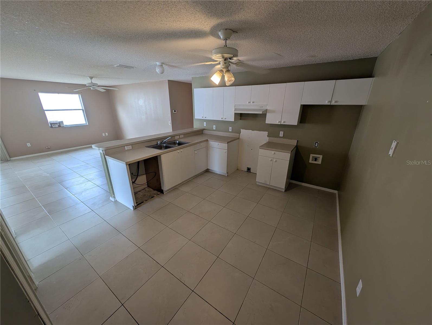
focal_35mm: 12
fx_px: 150
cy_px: 162
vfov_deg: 94.6
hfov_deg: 110.5
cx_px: 216
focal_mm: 2.23
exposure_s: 1/60
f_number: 1.95
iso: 56
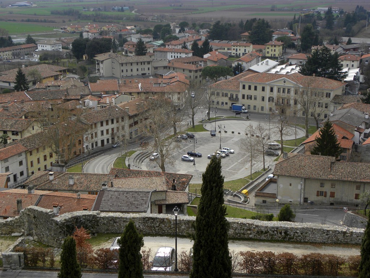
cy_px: 139
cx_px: 185
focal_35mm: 52
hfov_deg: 36.8
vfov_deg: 28.0
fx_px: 556
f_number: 3.5
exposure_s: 1/543
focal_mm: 9.2
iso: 64
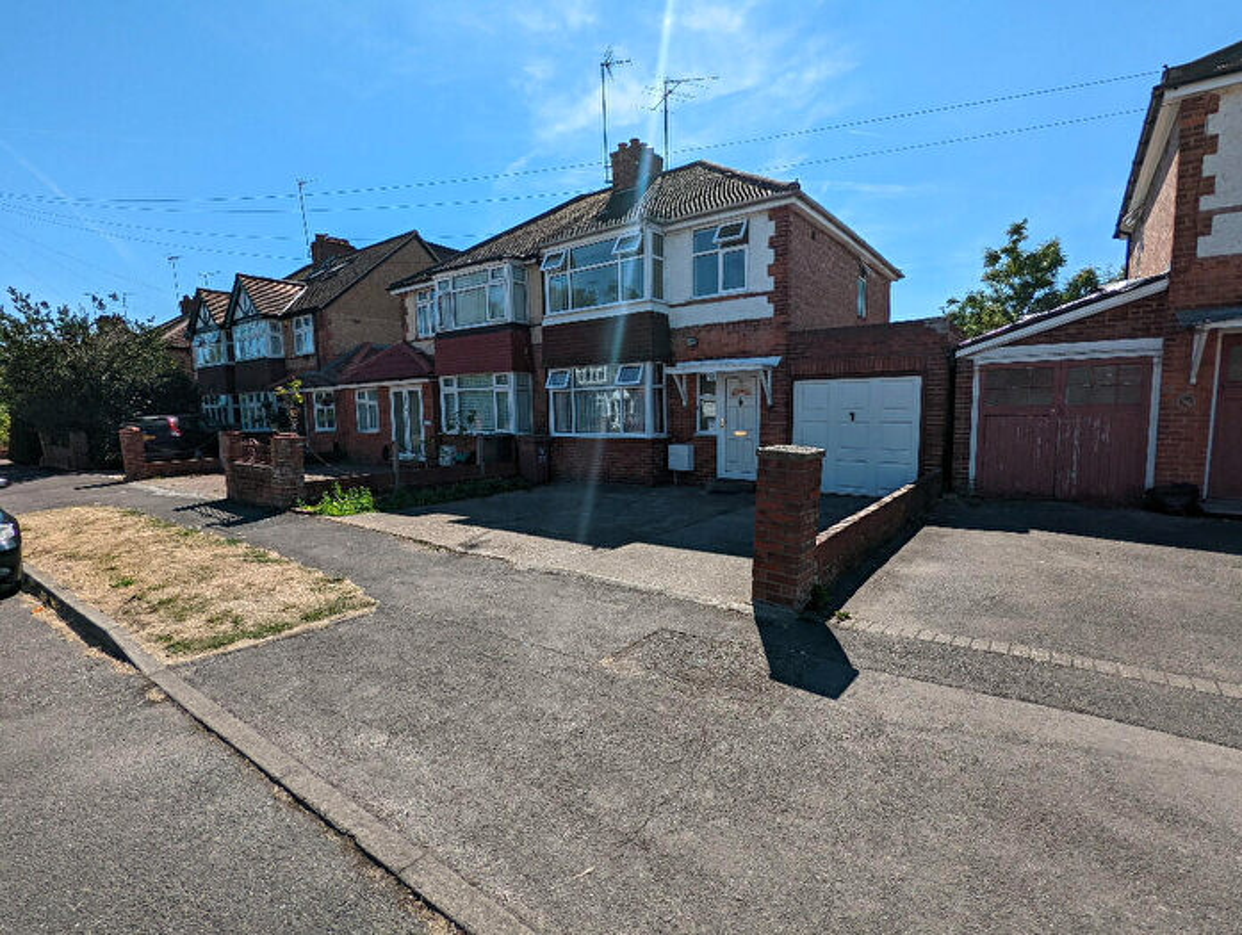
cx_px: 621
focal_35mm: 16
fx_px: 575
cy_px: 468
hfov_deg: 94.4
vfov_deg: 78.3
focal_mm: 2.35
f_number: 2.2
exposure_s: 1/1938
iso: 50
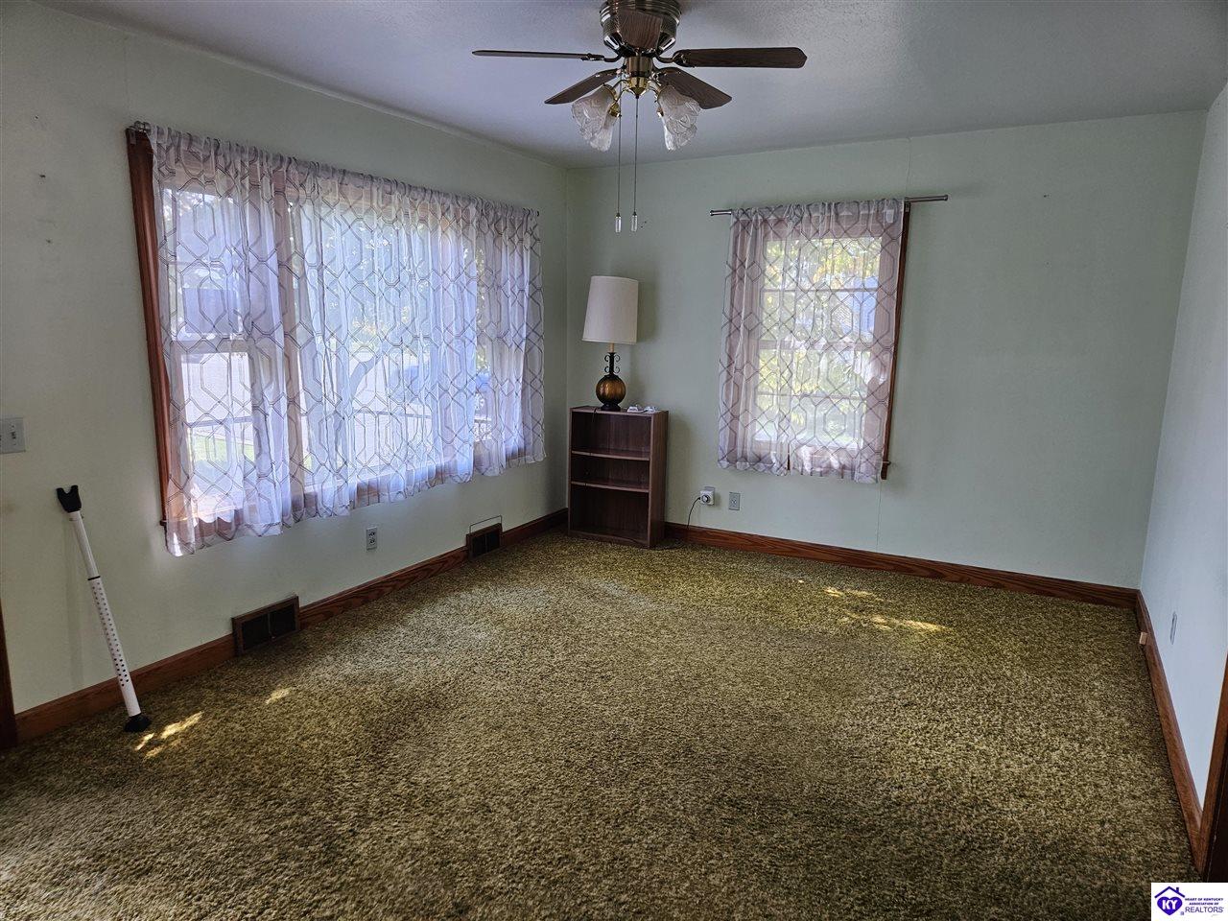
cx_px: 614
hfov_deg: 73.9
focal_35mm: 23
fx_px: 816
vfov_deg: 58.9
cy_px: 460
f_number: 1.8
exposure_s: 1/180
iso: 160
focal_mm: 5.4
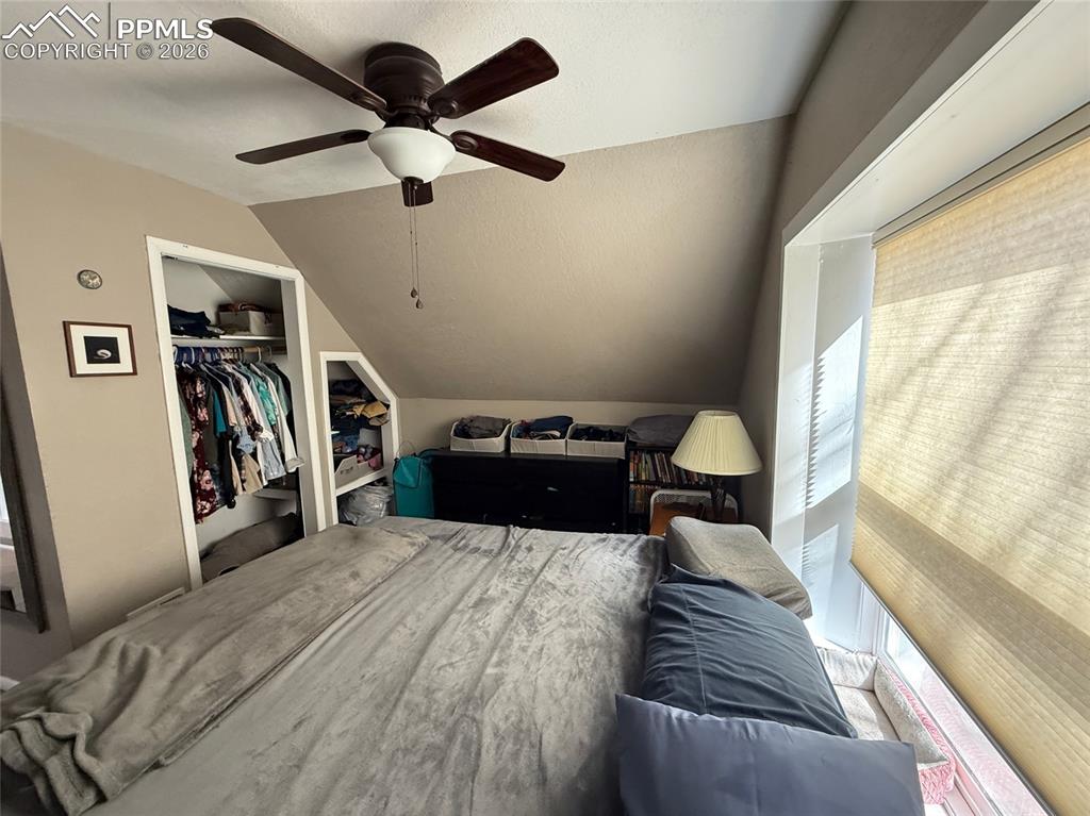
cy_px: 408
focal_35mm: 14
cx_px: 545
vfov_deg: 85.6
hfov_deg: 102.1
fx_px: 441
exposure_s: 1/72
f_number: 2.2
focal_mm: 2.22
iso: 320
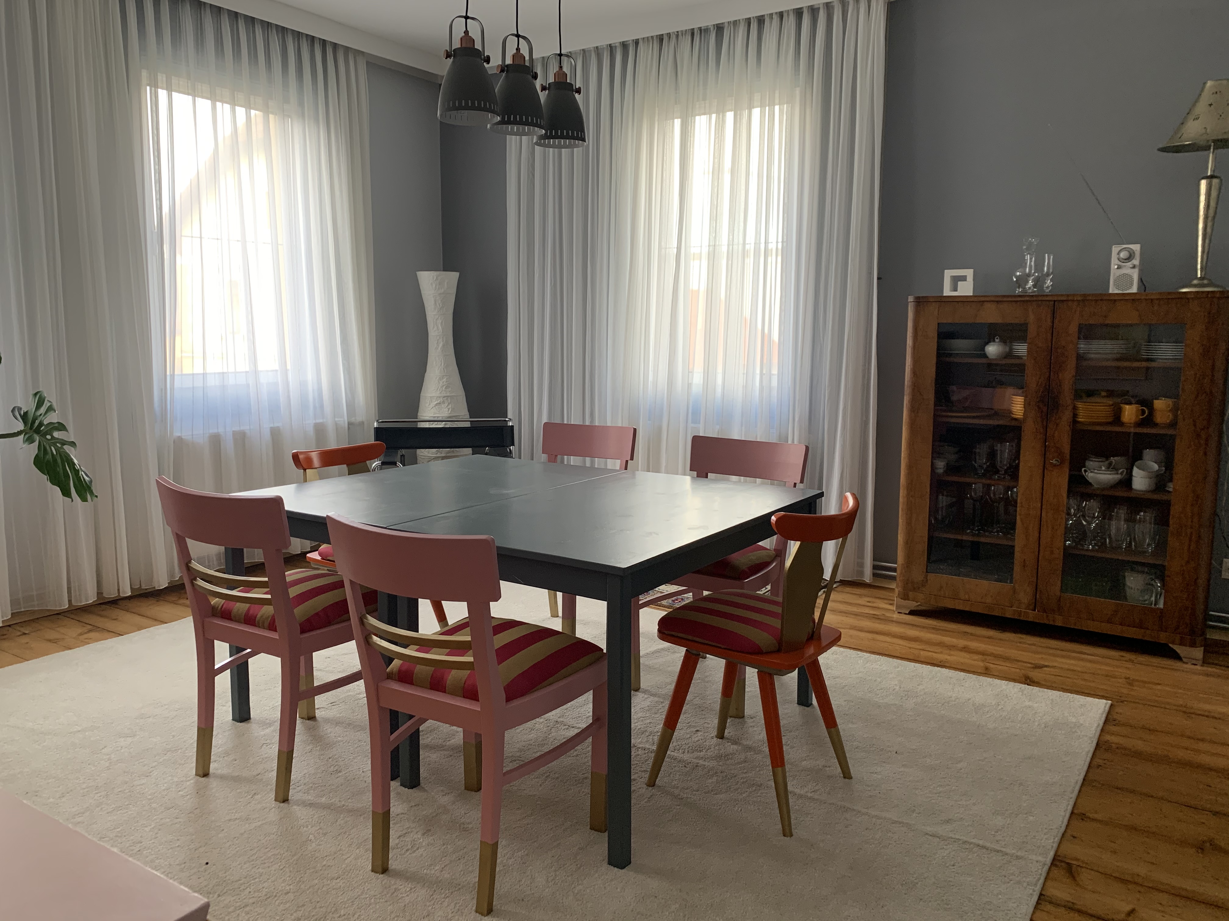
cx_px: 614
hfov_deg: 67.3
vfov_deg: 53.1
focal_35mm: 26
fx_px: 923
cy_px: 460
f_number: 1.8
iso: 100
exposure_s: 1/69
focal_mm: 4.25
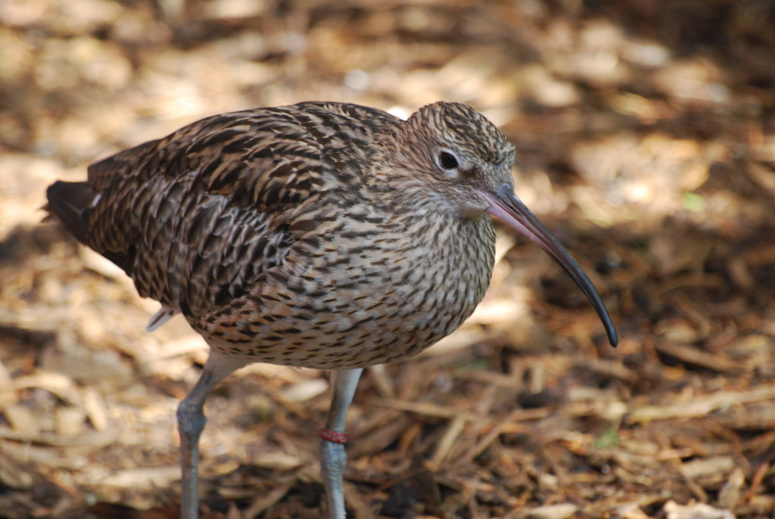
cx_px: 388
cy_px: 260
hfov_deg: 4.6
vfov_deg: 3.1
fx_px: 9699
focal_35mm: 450
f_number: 5.6
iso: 400
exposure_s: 1/125
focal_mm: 300
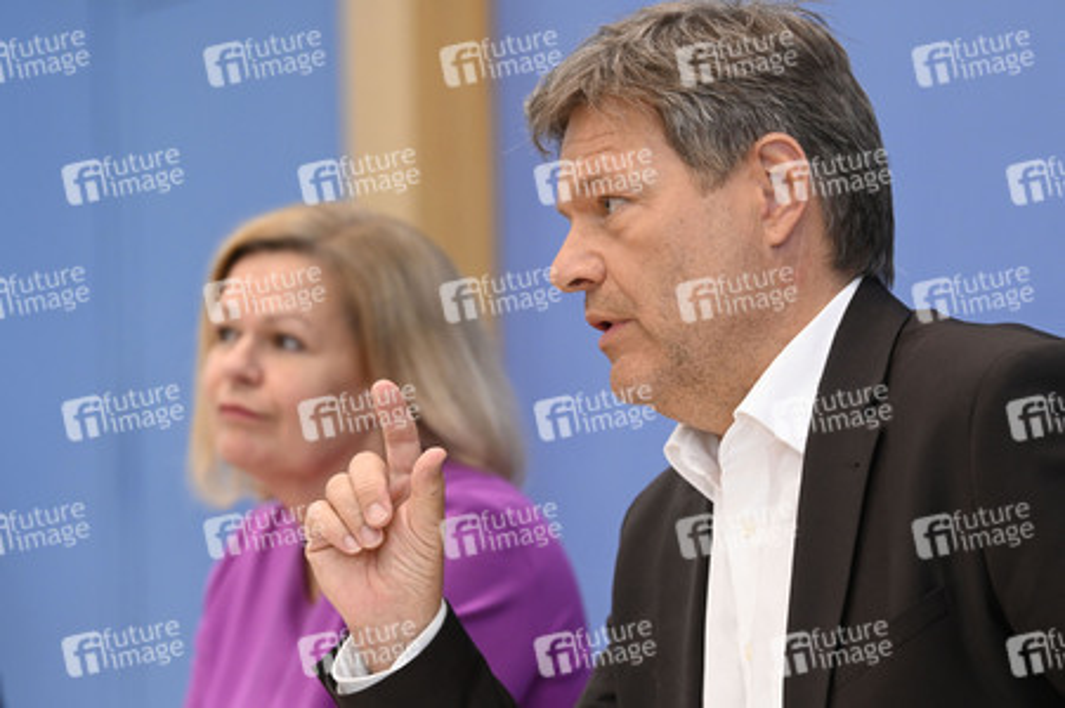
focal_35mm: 170
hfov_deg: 12.1
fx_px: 5025
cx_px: 532
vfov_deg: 8.1
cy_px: 354
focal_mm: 170
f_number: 5.6
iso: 3200
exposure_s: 1/500
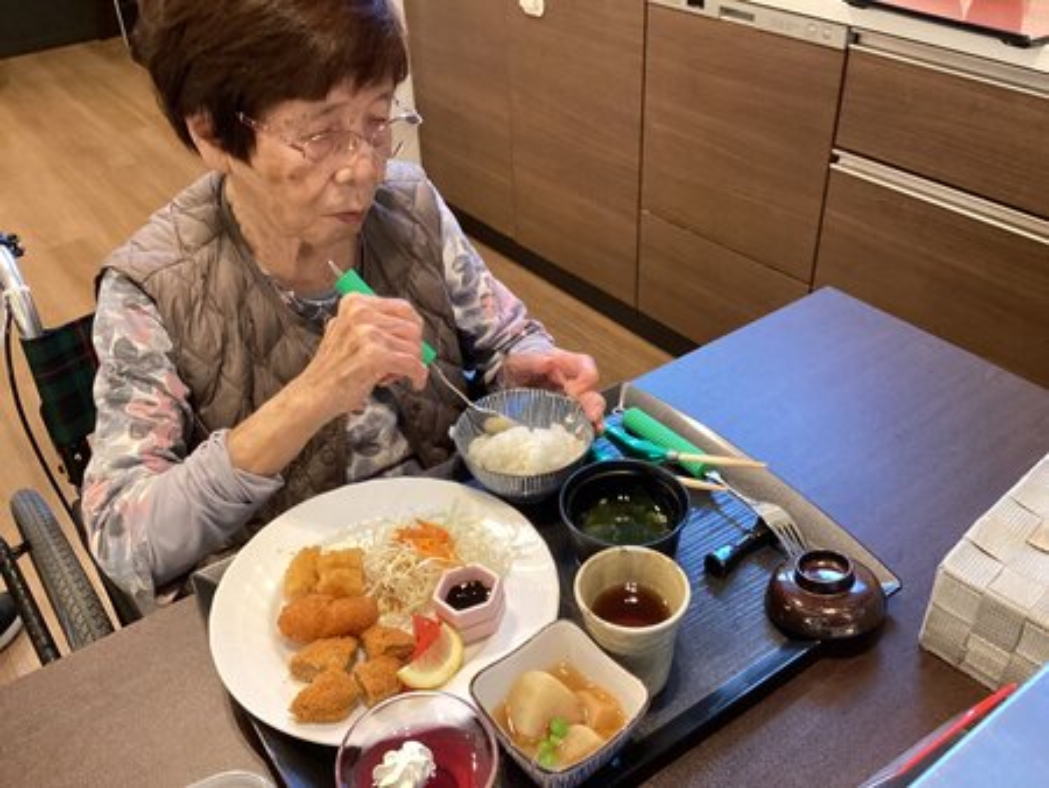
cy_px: 394
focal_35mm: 31
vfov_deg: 45.5
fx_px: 940
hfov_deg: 58.3
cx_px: 524
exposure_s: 1/60
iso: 320
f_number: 2.4
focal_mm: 3.3
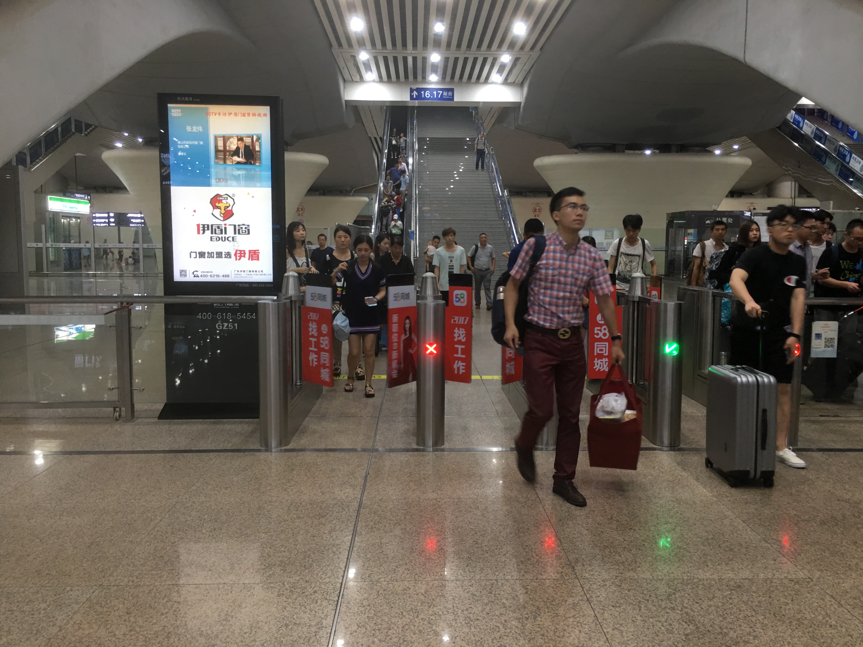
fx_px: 723
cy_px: 324
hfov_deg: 61.7
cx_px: 432
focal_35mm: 29
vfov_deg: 48.2
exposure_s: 1/17
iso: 64
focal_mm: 4.15
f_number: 2.2
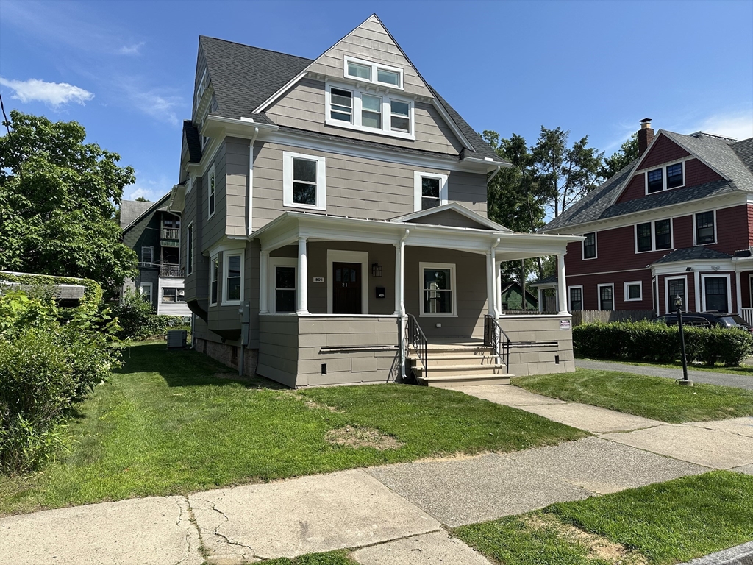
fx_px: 522
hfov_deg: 71.6
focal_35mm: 24
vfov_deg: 56.8
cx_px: 376
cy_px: 282
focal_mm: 6.86
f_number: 1.78
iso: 80
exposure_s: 1/3861
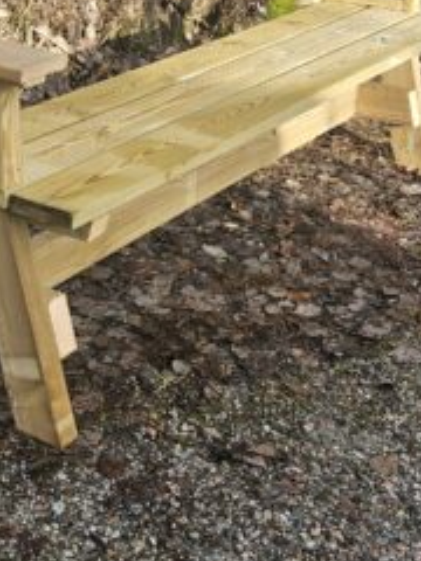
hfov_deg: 22.8
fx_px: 1038
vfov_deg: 29.8
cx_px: 131
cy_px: 144
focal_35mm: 64
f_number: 1.8
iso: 25
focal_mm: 5.4
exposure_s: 1/619
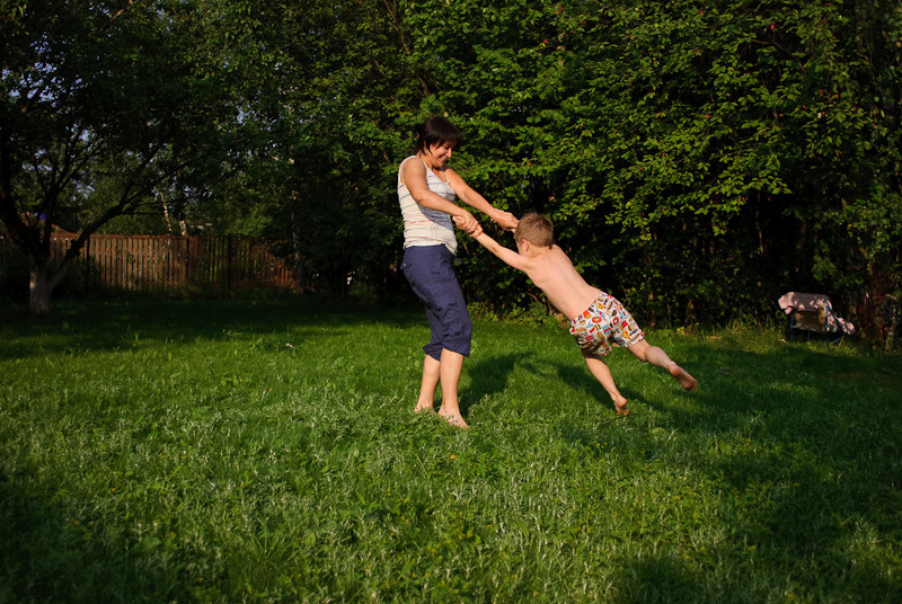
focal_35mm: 36
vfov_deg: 37.0
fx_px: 903
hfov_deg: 53.1
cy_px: 302
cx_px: 451
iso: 100
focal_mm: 24
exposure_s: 1/2500
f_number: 2.8
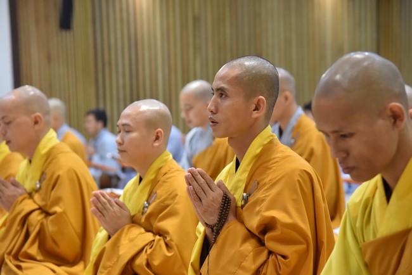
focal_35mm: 120
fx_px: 1374
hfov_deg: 17.1
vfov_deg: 11.4
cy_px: 138
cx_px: 206
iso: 3200
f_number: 5
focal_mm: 120
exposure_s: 1/125
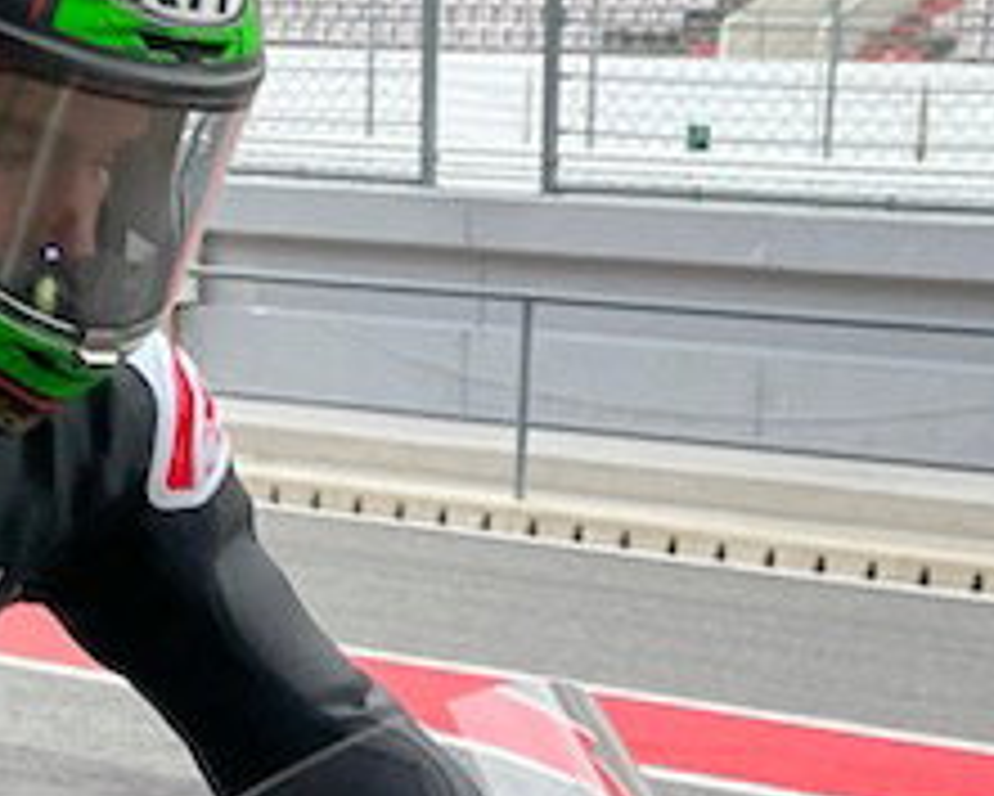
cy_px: 1246
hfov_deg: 16.7
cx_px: 549
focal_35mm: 115
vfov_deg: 12.6
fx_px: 3385
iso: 125
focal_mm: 4.2
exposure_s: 1/112
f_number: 1.6
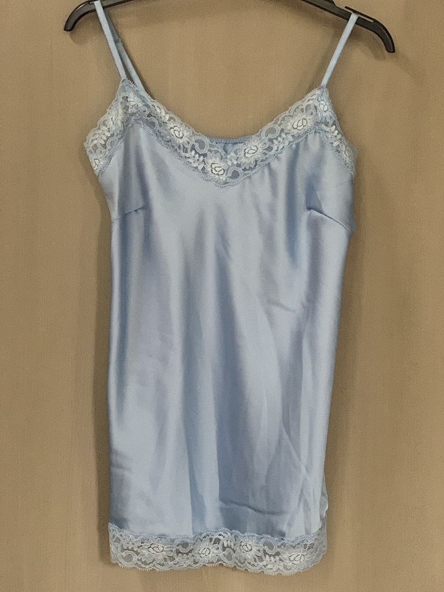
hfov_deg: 28.0
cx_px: 222
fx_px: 889
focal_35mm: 52
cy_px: 296
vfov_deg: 36.8
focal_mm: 6
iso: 500
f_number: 2.4
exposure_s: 1/30
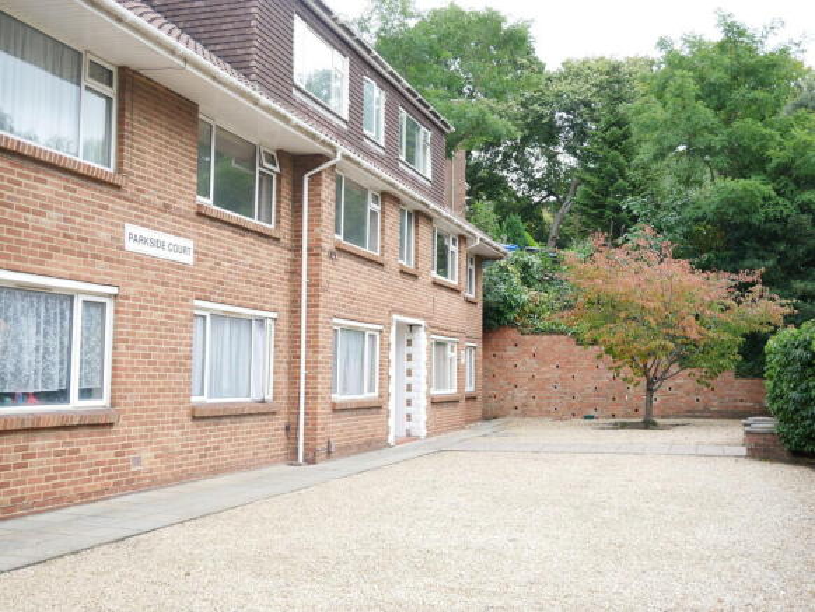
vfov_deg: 36.0
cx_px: 408
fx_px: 942
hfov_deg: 46.8
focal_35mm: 40
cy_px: 306
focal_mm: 20
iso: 200
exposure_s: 1/160
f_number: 5
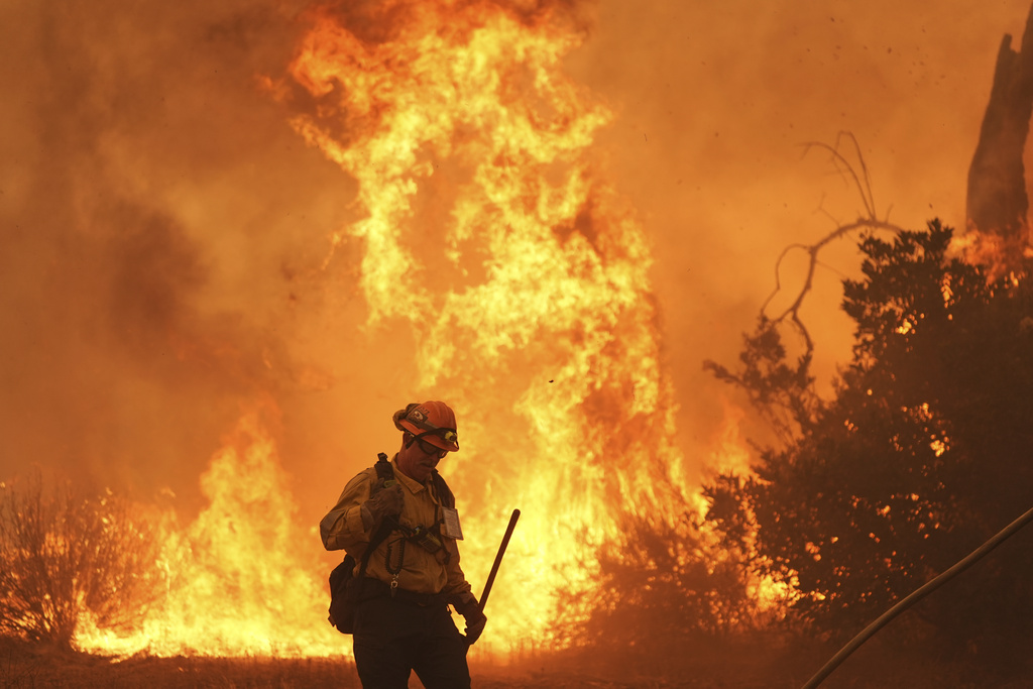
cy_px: 344
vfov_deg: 12.5
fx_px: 3157
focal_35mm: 110
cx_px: 516
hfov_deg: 18.6
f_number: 2.8
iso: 400
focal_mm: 110
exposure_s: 1/1250
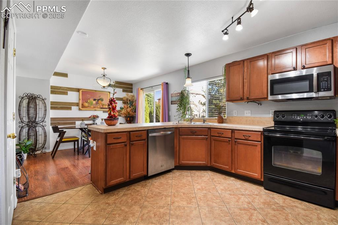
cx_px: 169
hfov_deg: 100.4
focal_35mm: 15
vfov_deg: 77.2
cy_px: 112
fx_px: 141
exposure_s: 1/3
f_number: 8
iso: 320
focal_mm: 10
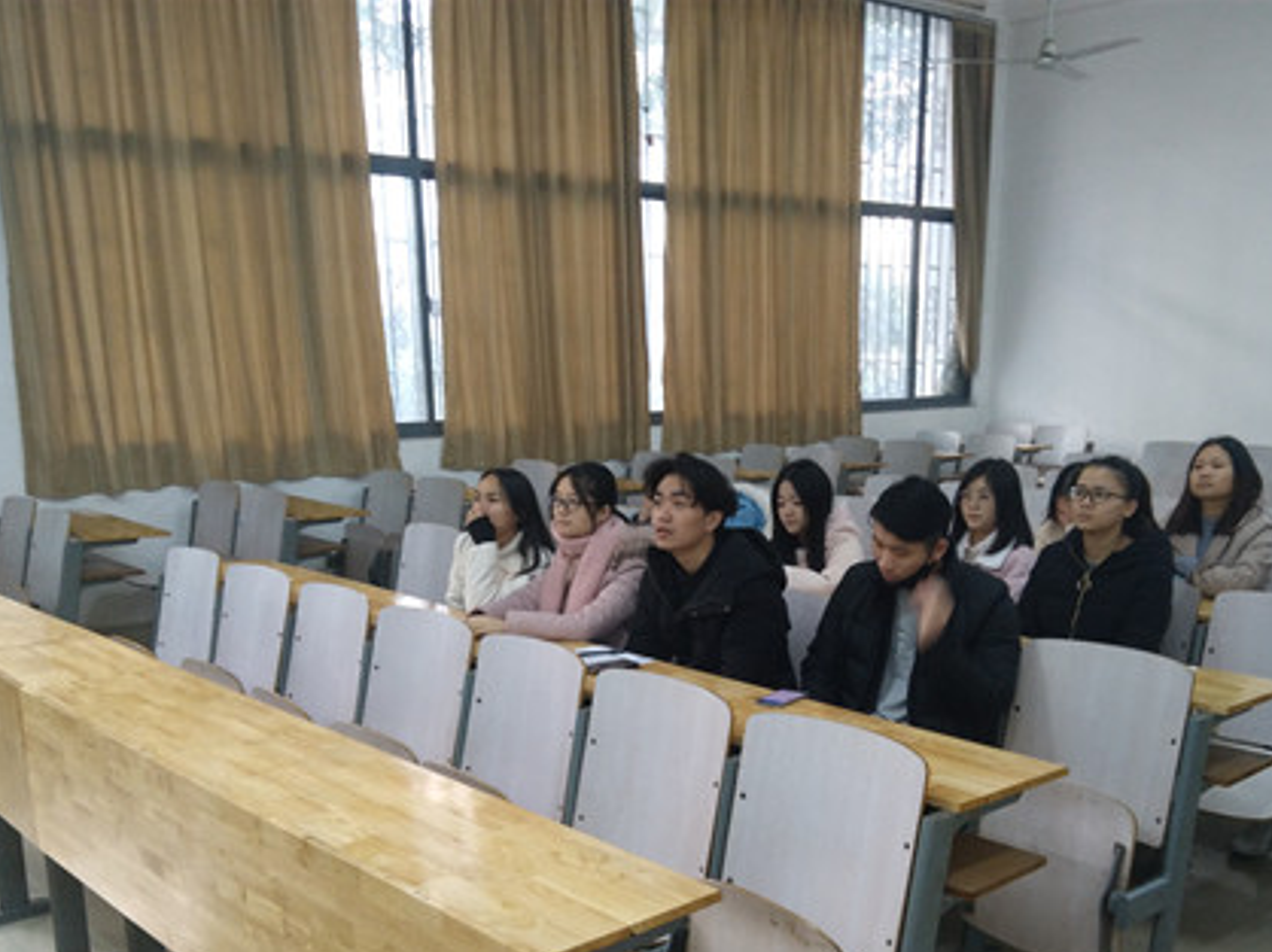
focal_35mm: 33
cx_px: 709
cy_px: 680
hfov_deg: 55.2
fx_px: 1212
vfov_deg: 42.0
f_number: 2
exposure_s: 1/20
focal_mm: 4.04
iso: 500
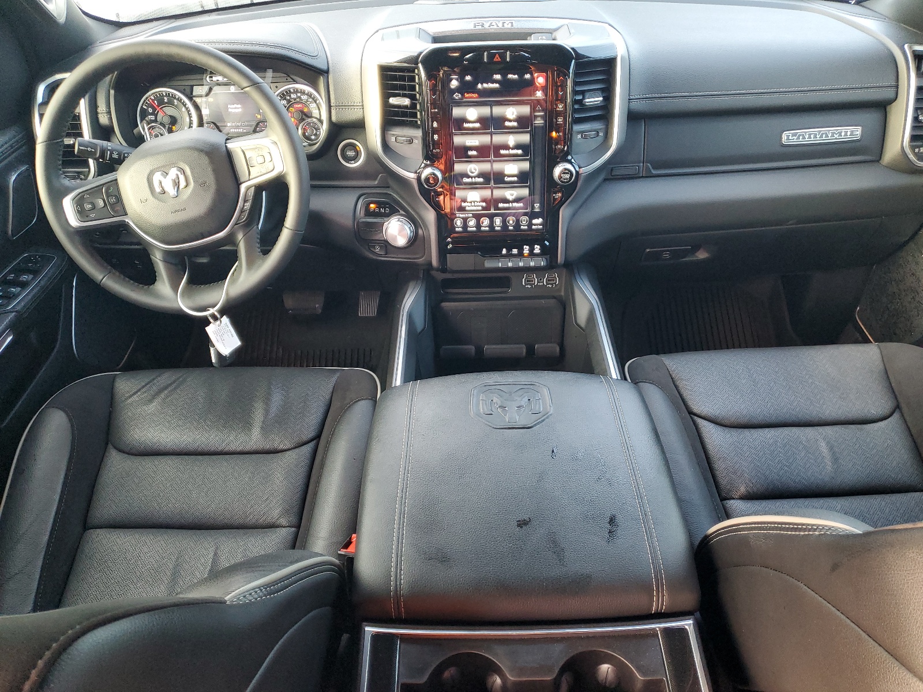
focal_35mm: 26
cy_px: 346
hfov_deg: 67.3
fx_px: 693
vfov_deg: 53.1
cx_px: 462
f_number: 1.5
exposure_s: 1/60.2
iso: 164
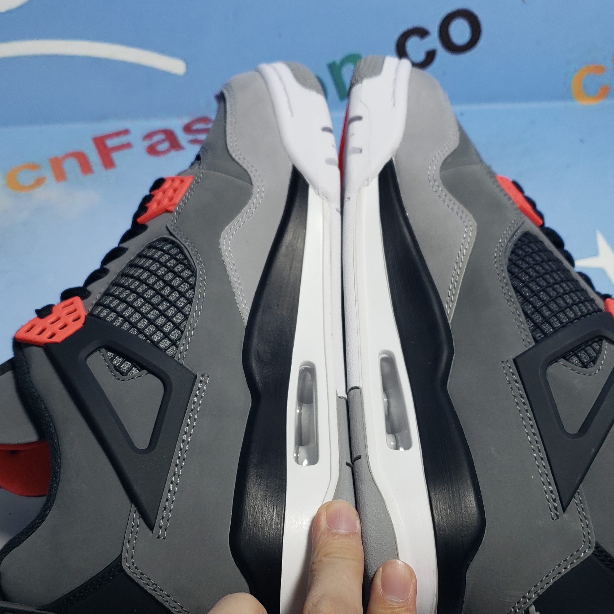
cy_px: 360
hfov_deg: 41.9
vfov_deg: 41.7
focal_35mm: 40
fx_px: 803
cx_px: 300
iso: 50
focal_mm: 4.3
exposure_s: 1/426
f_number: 1.5
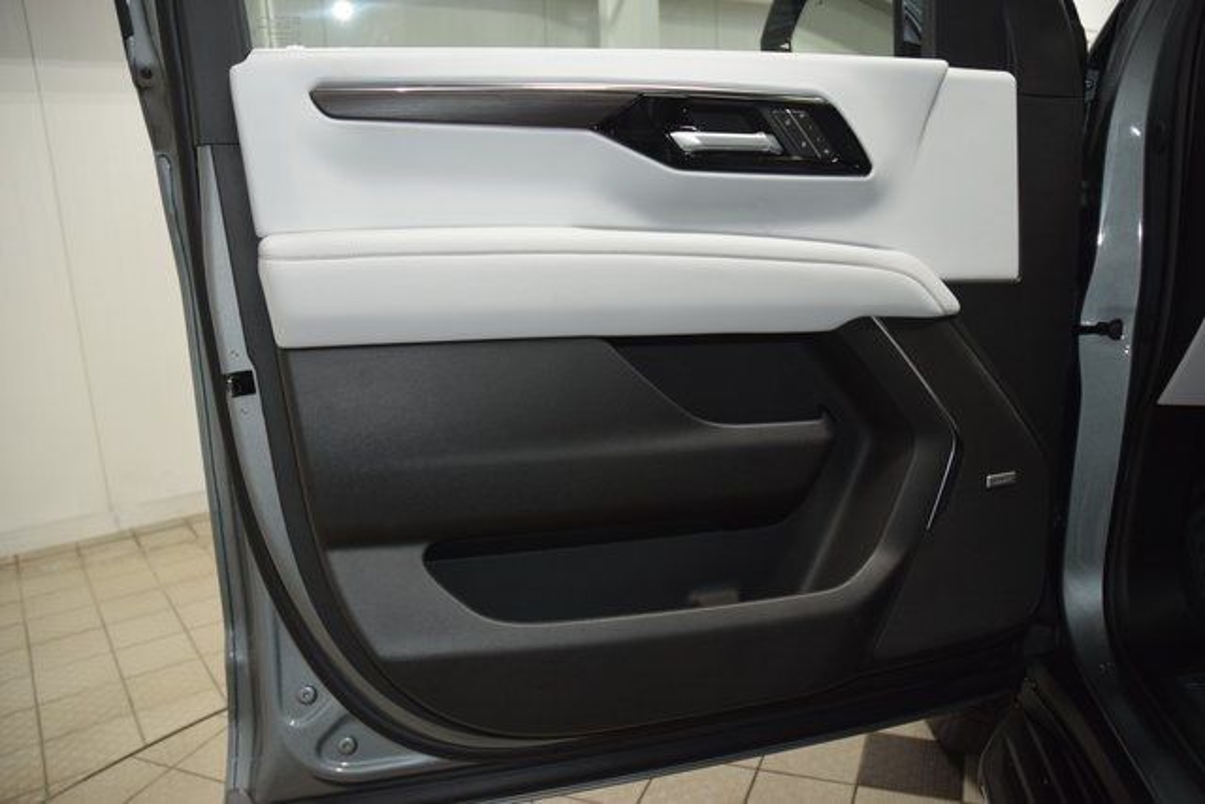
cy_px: 402
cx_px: 602
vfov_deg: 48.0
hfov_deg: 67.4
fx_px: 904
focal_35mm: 27
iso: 800
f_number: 4
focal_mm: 18
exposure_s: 1/60
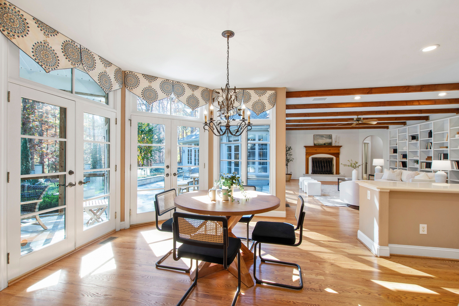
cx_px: 230
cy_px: 153
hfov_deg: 100.4
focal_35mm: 15
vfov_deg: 77.3
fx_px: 191
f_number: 8
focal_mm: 10
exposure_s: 1/3
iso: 100
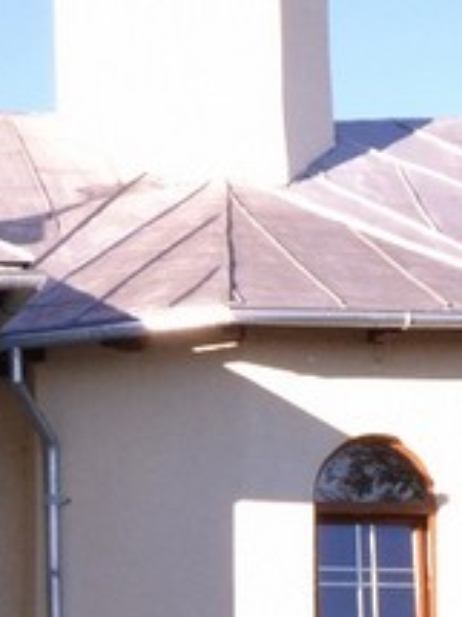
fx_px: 1942
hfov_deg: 12.5
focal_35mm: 109
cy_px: 448
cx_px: -334
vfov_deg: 18.0
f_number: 18
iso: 1600
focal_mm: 18
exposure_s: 1/200
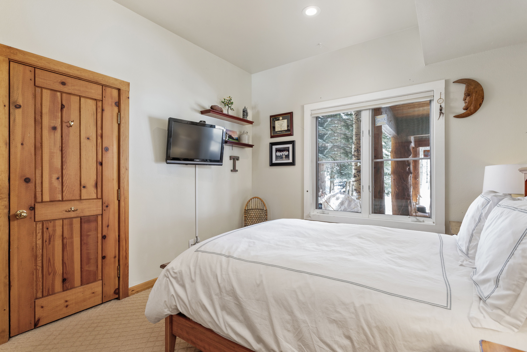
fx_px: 249
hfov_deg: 93.3
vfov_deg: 70.5
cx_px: 264
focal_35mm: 17
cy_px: 176
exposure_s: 1/125
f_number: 7.1
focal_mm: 17
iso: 500
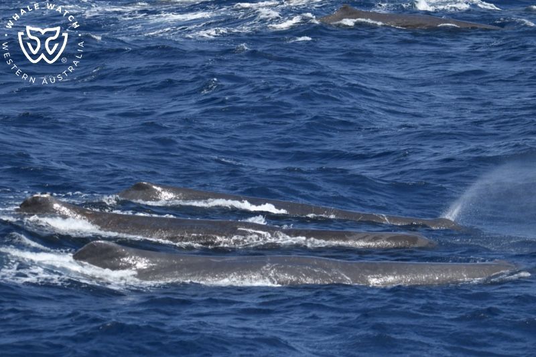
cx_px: 268
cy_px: 178
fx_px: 3275
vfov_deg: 6.2
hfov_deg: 9.4
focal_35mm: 220
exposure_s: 1/8000
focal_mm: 220
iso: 800
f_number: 5.6
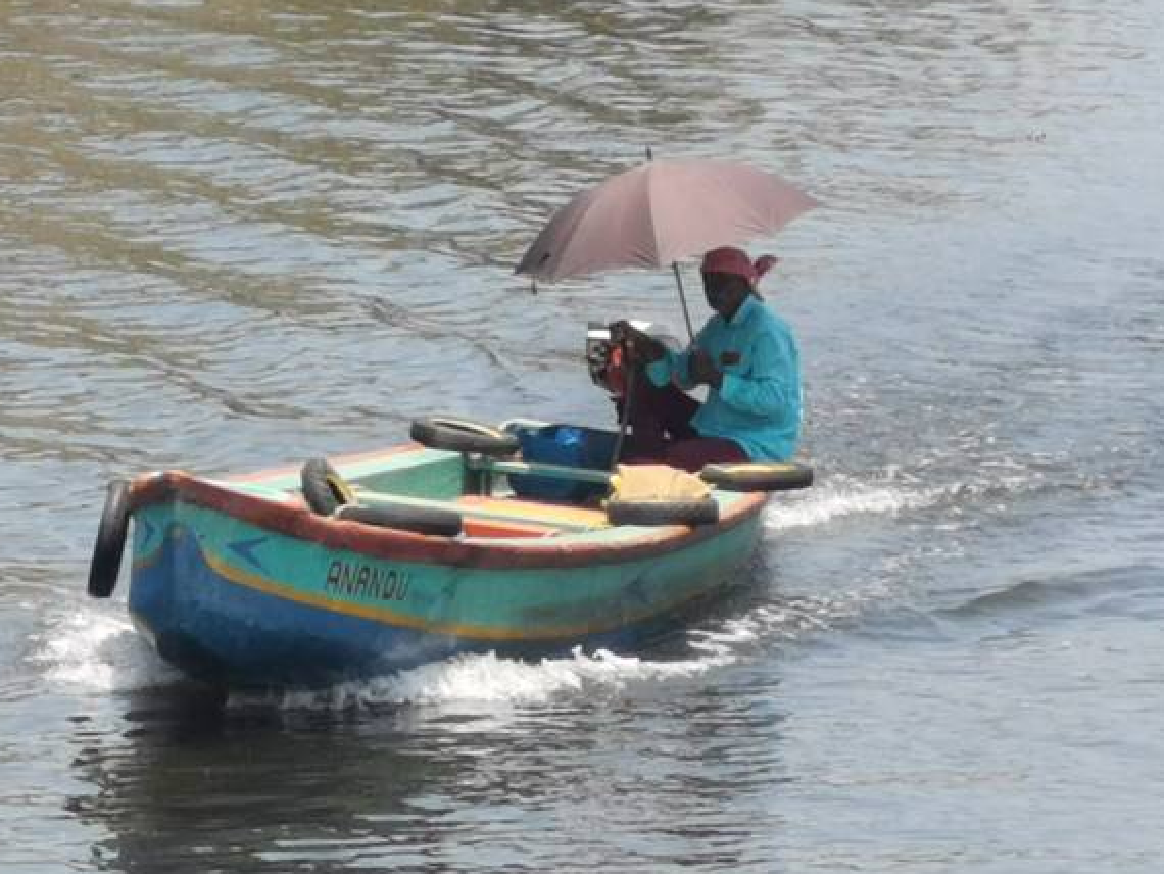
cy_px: 498
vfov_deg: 4.8
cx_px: 506
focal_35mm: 312
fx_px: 10496
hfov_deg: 6.3
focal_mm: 7.48
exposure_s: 1/734
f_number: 2.4
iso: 50
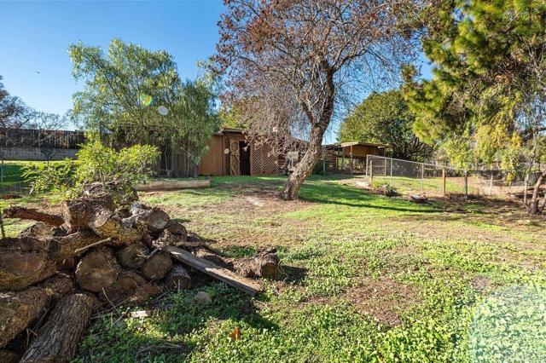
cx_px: 273
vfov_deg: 77.3
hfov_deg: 100.4
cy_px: 182
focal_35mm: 15
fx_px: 227
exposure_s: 1/125
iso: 100
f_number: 6.3
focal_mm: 15
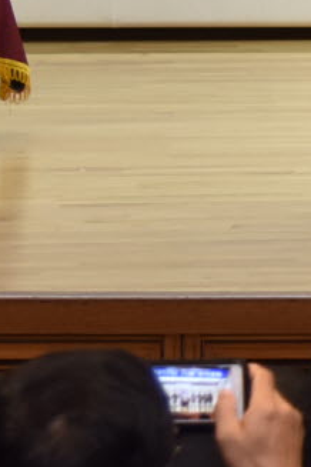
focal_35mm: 337
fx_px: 4367
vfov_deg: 6.0
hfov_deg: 3.9
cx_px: 1210
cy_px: -320
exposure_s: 1/100
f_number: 4
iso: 800
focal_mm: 50
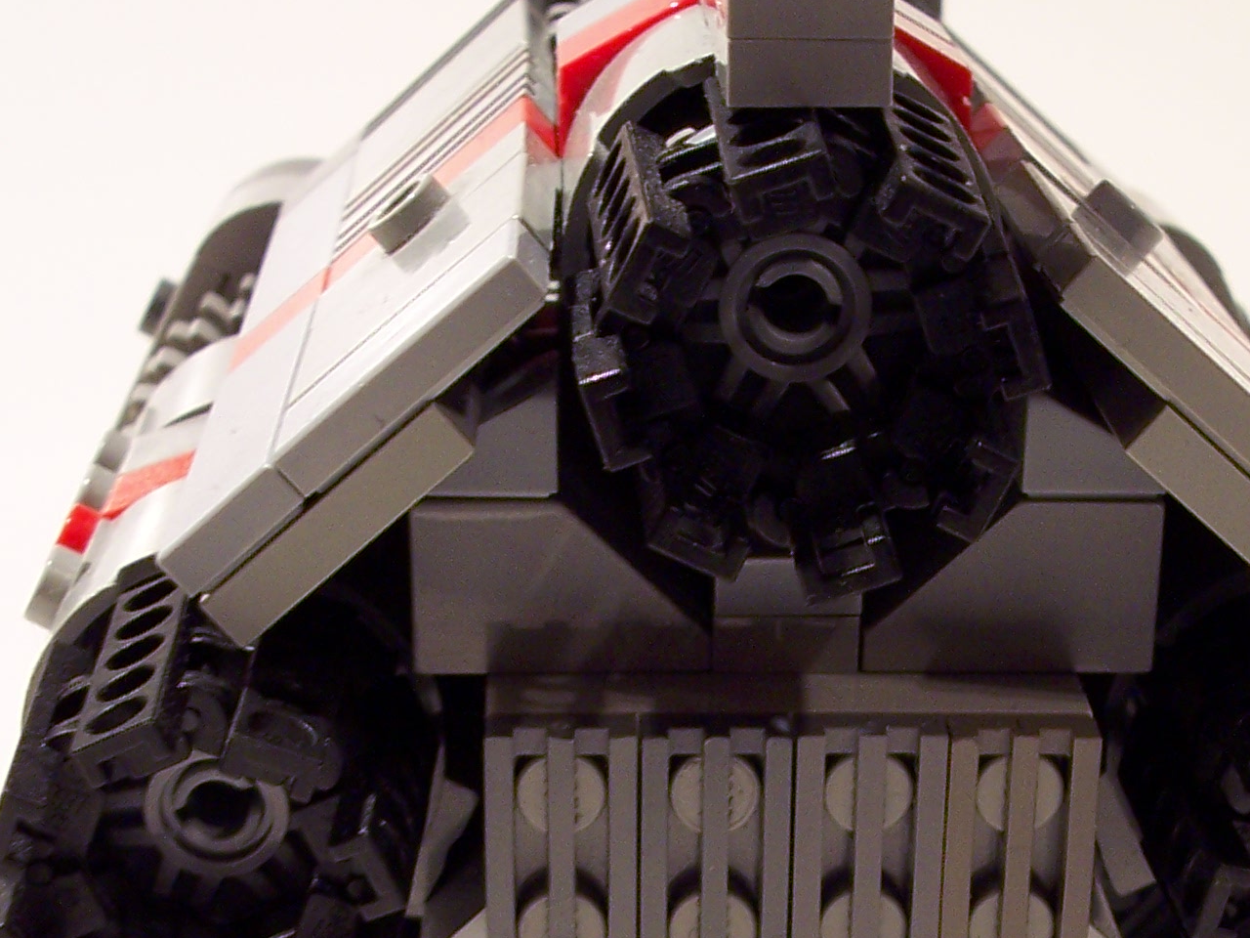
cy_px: 933
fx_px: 3142
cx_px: 832
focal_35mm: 87
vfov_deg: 16.6
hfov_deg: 22.4
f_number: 4.8
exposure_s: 1
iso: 100
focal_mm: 8
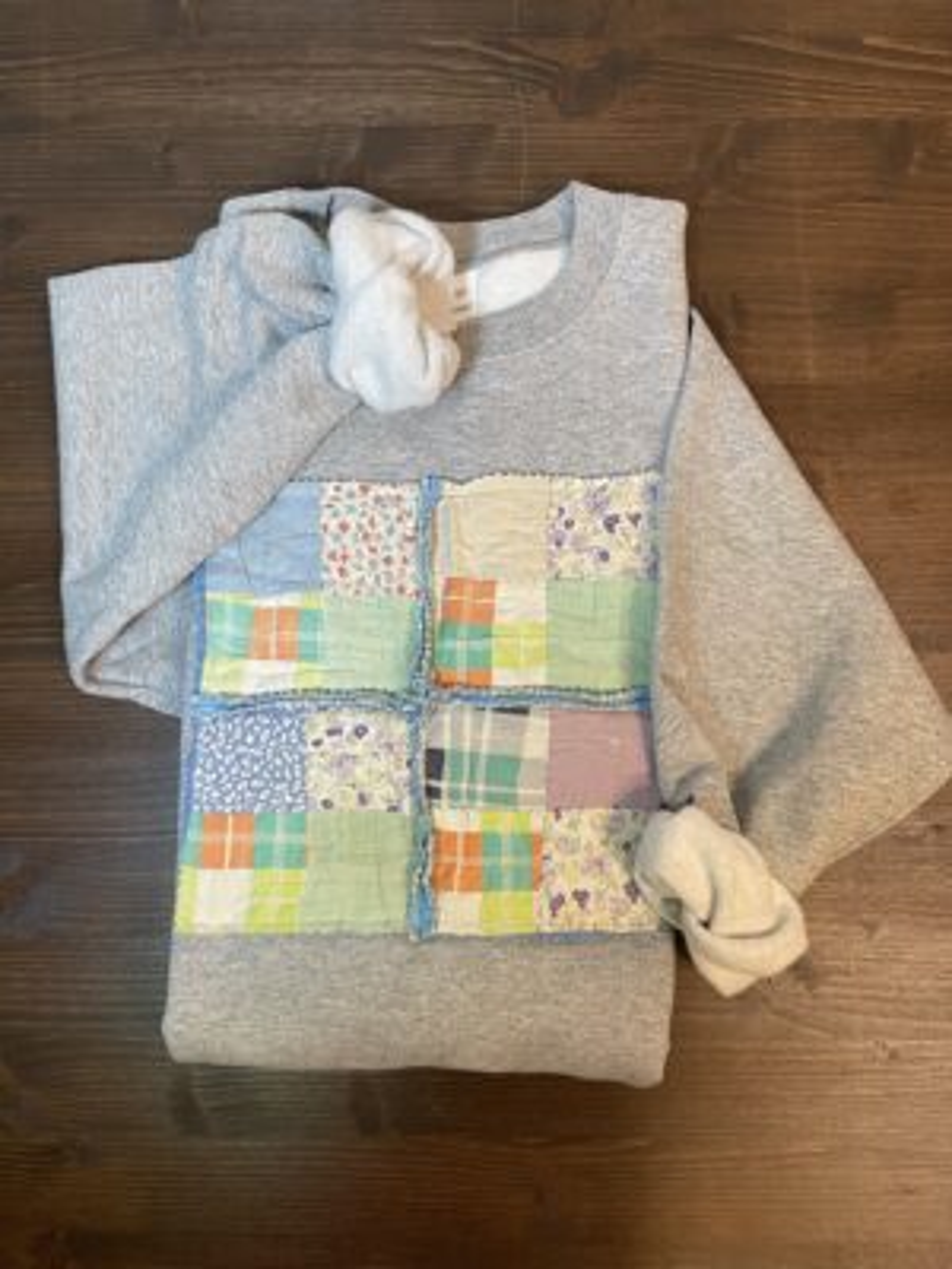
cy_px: 634
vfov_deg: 69.4
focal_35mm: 25
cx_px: 476
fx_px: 917
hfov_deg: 54.9
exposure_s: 1/60
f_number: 1.6
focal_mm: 5.1
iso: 160
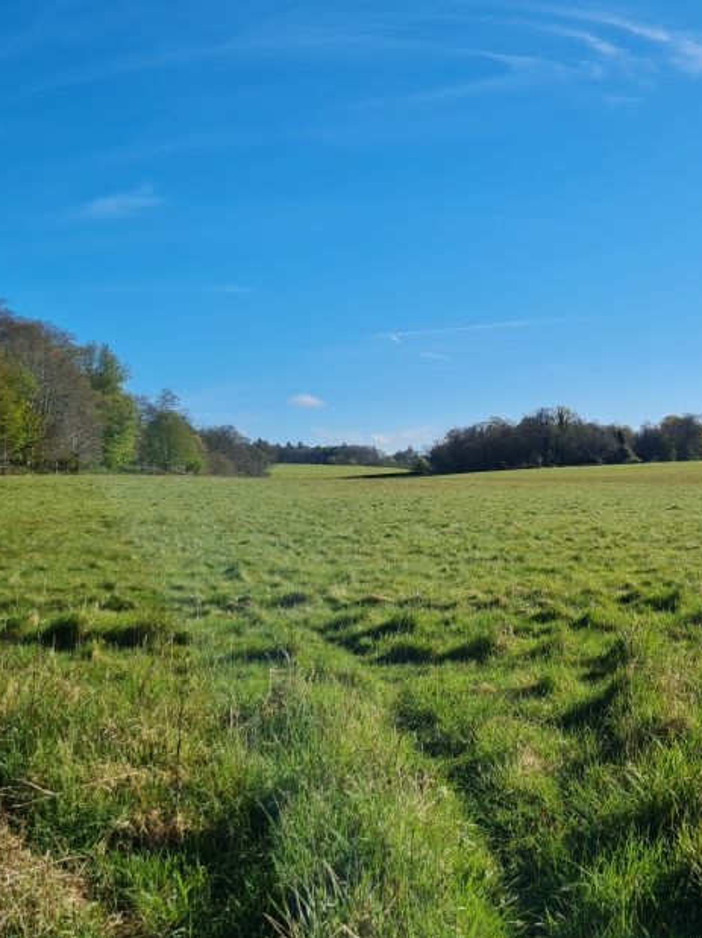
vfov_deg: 46.7
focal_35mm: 40
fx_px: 1082
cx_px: 522
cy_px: 420
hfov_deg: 35.2
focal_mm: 5.4
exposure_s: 1/3056
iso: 50
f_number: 1.8
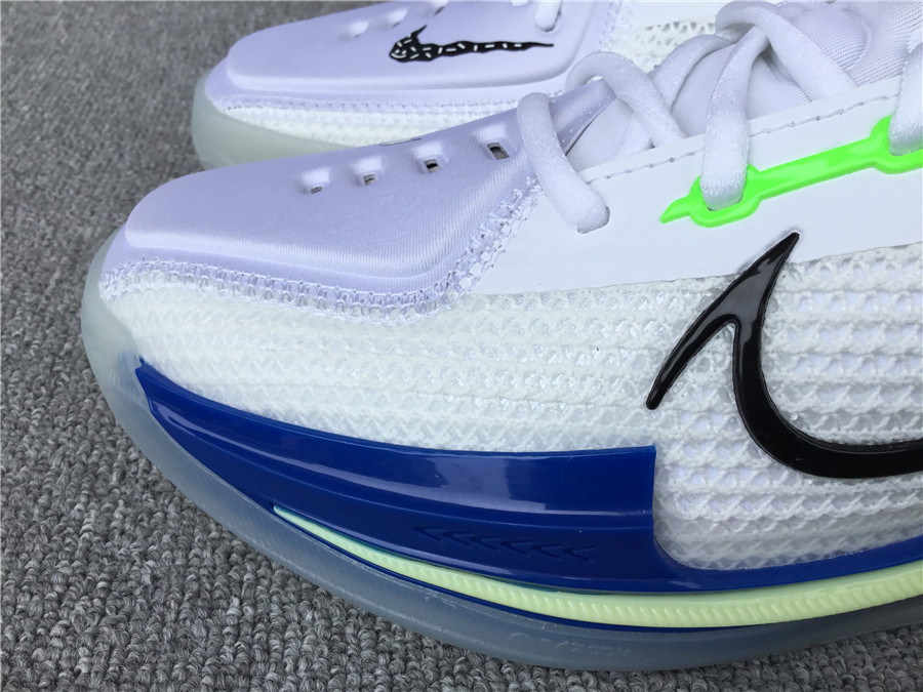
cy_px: 346
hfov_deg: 58.4
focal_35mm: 31
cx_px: 462
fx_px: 827
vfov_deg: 45.4
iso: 25
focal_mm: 3.3
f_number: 2.4
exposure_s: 1/604
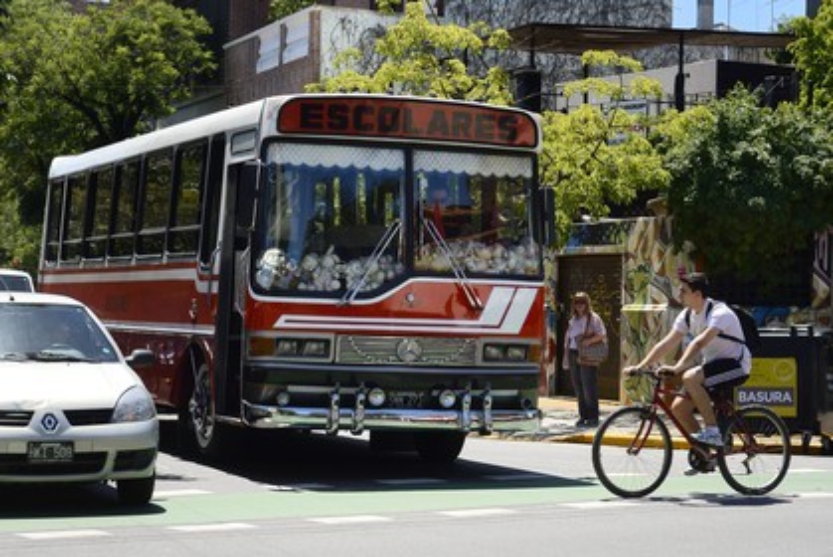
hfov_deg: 28.8
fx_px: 1621
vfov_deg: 19.5
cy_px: 278
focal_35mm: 70
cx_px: 416
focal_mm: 70
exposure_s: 1/250
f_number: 10
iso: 200
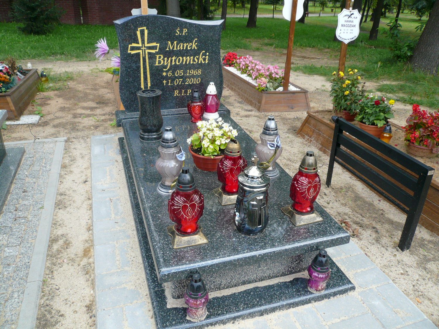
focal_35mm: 28
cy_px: 164
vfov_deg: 49.7
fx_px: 355
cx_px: 220
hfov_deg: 63.4
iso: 100
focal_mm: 4.6
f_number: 2.8
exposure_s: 1/200
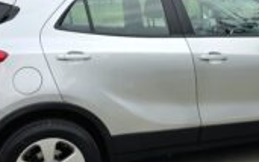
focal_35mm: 57
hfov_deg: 35.5
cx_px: 161
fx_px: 402
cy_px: 64
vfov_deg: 22.7
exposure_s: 1/3333
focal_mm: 6.5
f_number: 1.4
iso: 64
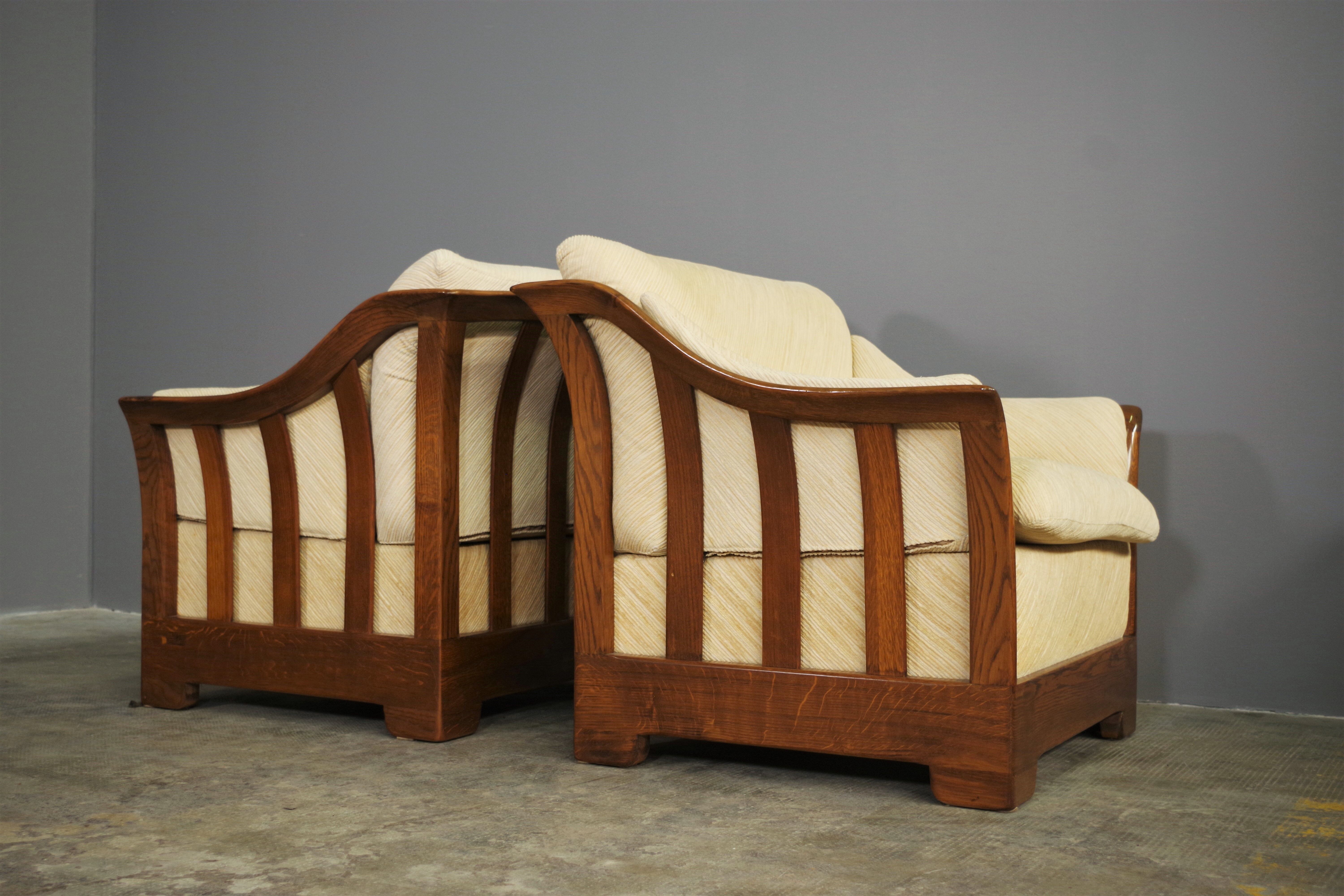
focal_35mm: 42
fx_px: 1568
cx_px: 672
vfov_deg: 31.9
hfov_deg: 46.4
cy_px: 448
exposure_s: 1/60
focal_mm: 28.13
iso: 400
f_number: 4
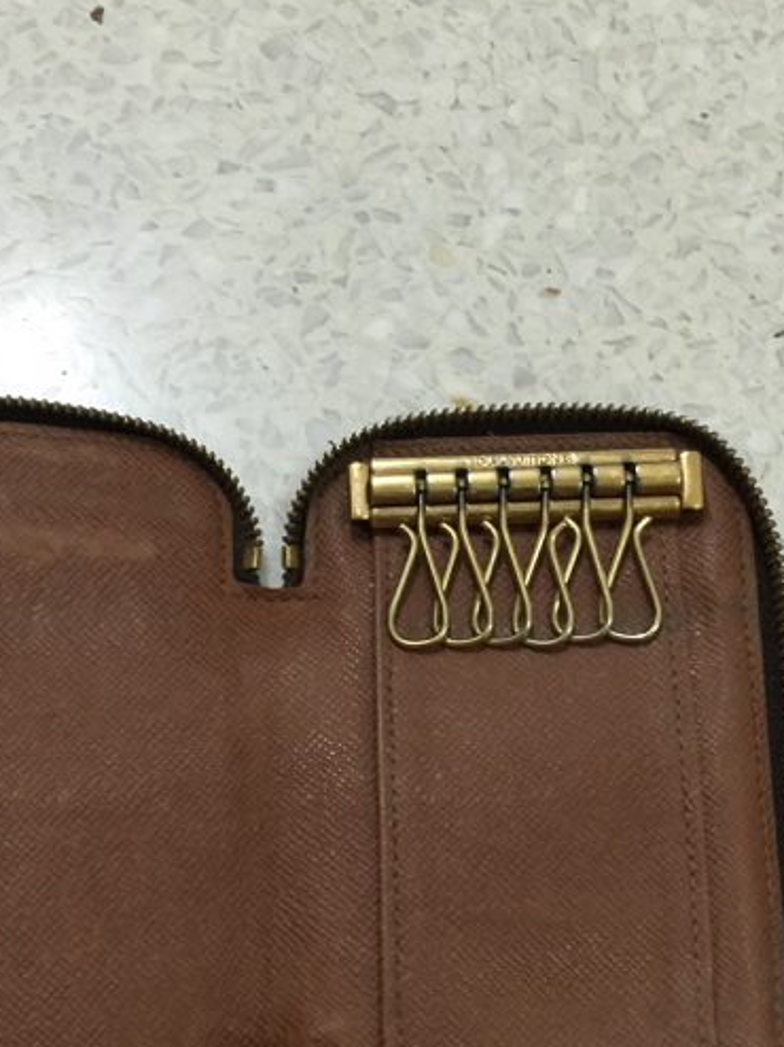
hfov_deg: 30.8
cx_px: 333
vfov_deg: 40.2
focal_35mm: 47
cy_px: 655
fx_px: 1421
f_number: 2.2
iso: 100
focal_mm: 4.15
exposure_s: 1/10
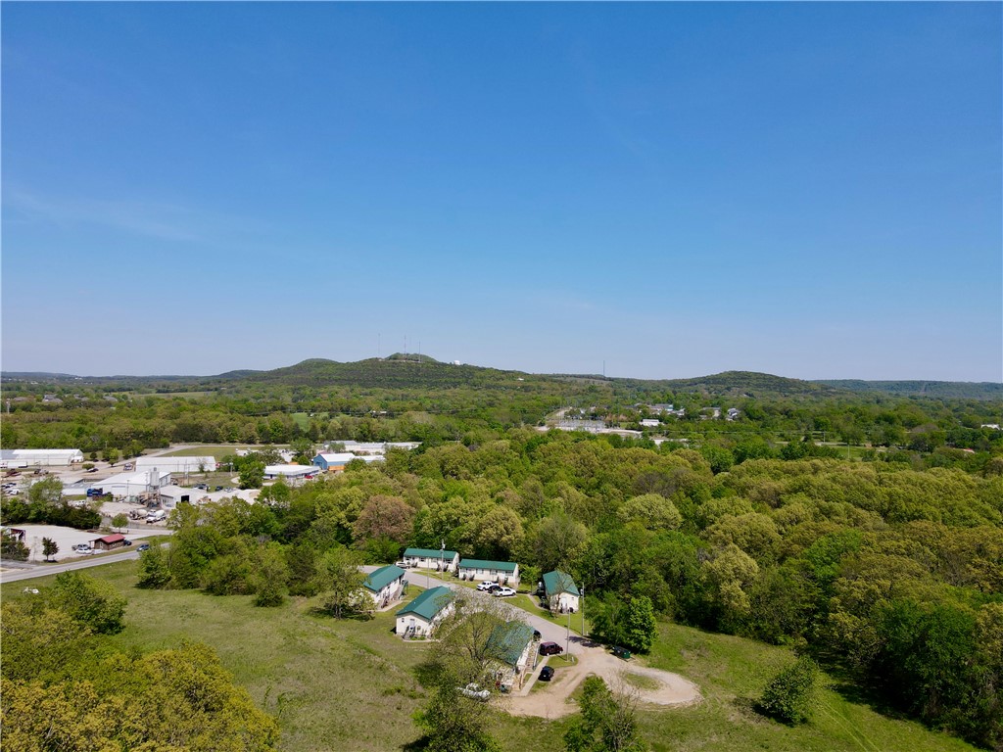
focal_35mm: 24
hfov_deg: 71.6
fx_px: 695
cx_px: 502
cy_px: 376
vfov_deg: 56.8
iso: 100
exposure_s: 1/725
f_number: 2.8
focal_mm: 4.5
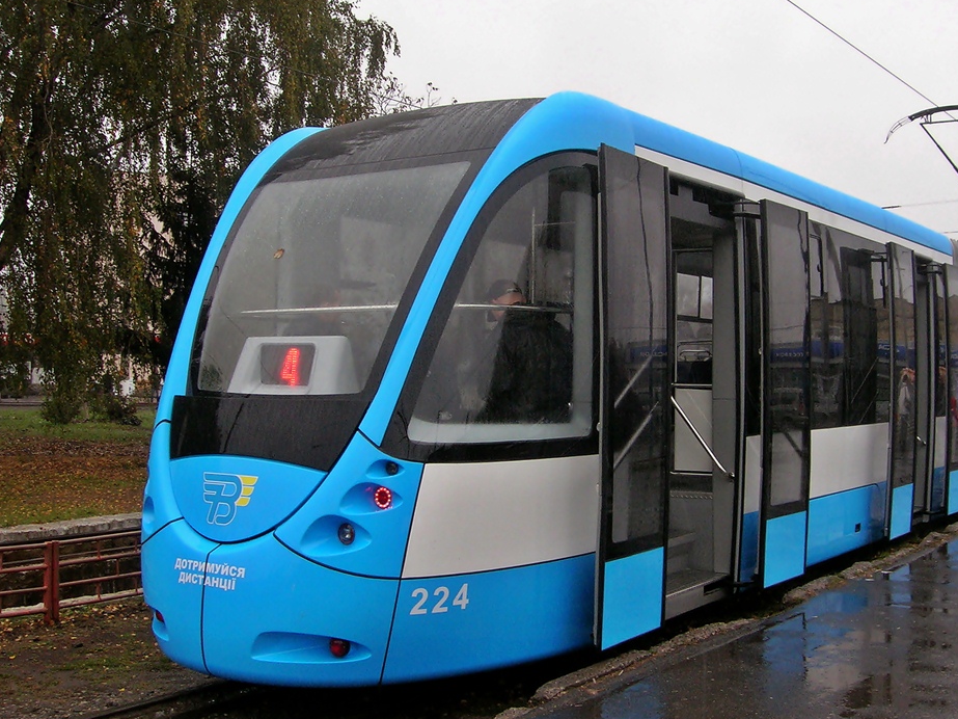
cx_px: 567
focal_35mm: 42
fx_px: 1162
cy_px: 356
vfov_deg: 34.3
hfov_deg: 44.6
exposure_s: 1/138
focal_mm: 5.7
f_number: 4.9
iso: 96
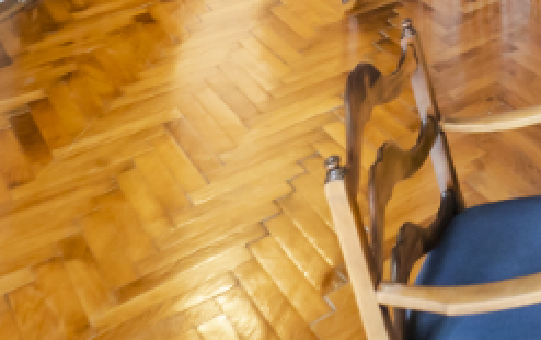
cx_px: 646
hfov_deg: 29.3
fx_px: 886
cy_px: -408
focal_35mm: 60
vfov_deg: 15.4
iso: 400
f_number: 4
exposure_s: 1/3.33
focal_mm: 7
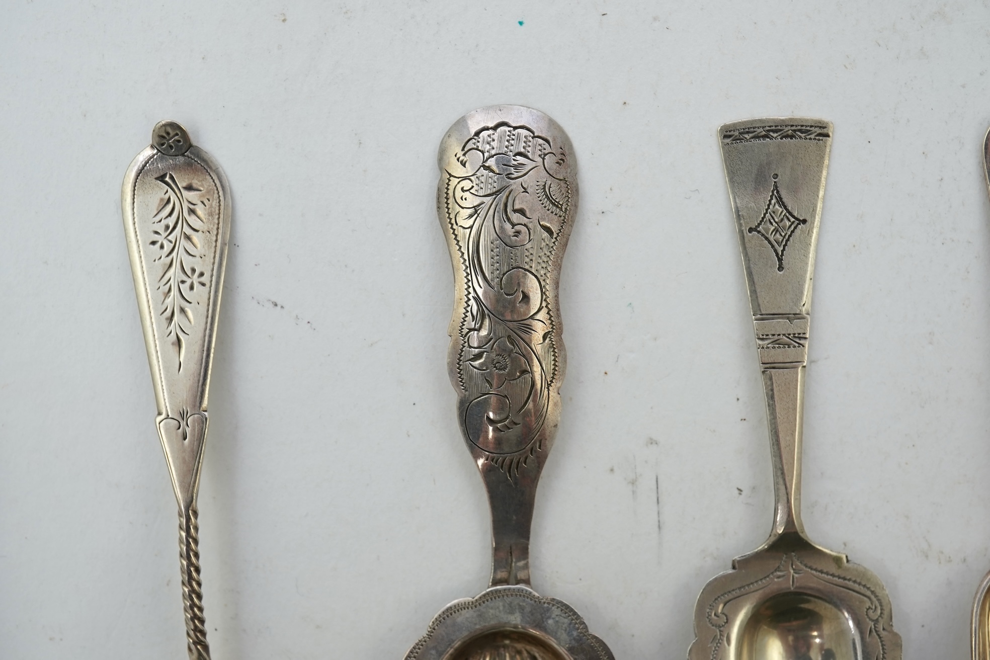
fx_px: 1237
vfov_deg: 29.9
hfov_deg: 43.6
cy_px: 330
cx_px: 495
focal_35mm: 45
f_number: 13
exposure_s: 1/50
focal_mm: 30
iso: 250
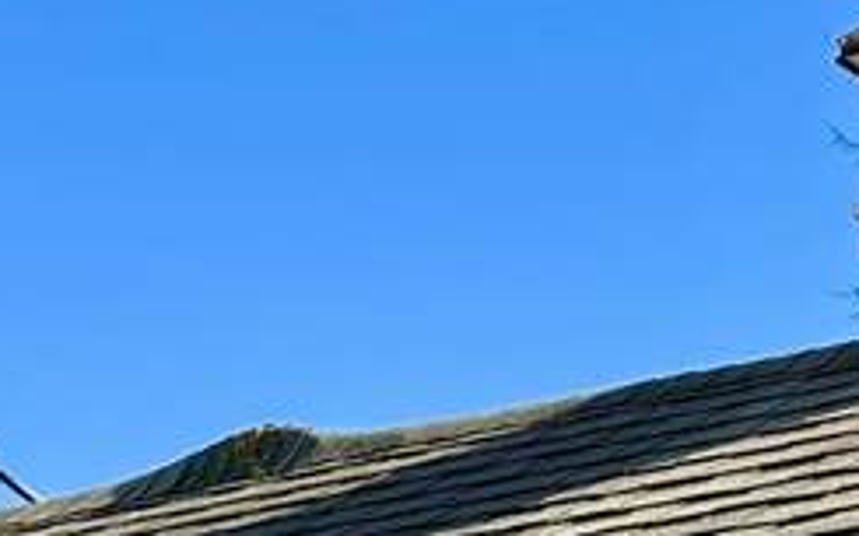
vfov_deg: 8.6
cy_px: 1436
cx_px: 1213
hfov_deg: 14.8
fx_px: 3113
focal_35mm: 133
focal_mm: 6.86
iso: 80
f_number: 1.78
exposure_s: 1/1212
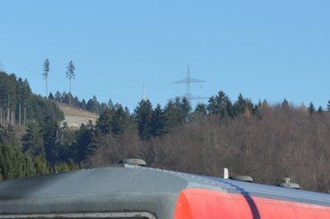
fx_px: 2362
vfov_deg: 5.3
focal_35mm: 258
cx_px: 195
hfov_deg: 8.0
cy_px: 318
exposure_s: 1/250
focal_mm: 52
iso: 100
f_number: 8
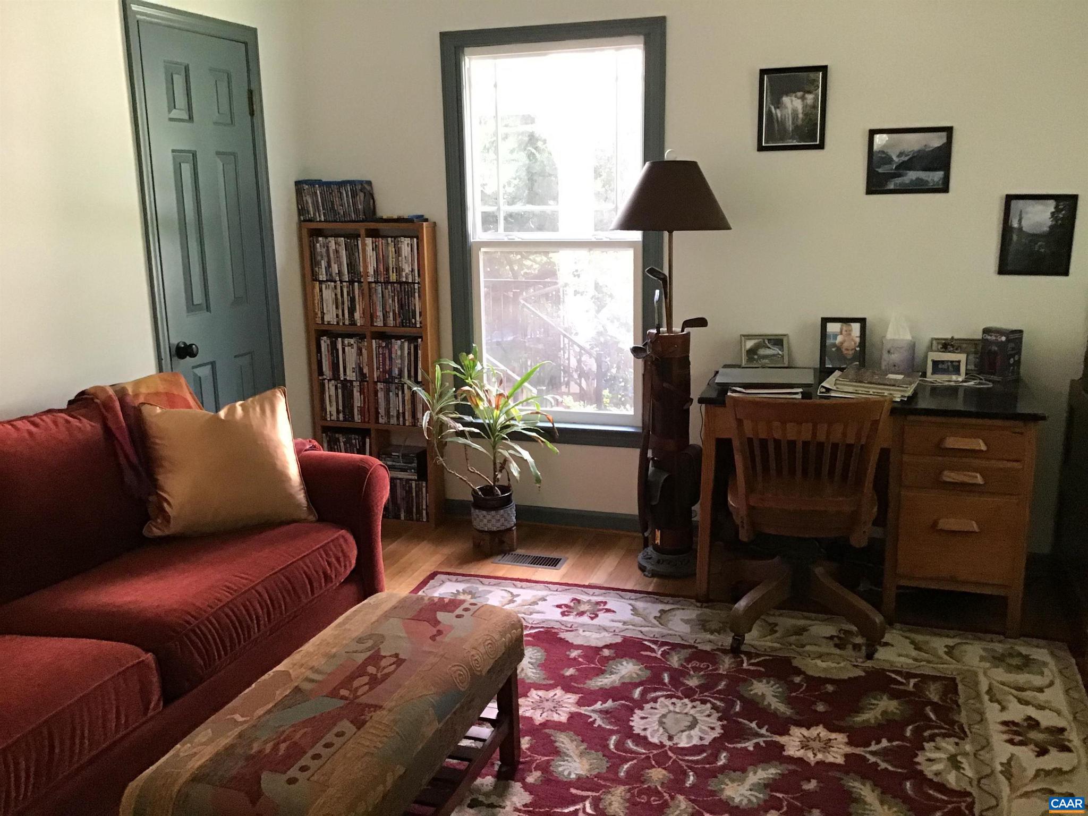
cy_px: 408
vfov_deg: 45.4
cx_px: 544
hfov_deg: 58.4
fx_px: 974
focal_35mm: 31
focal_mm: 3.3
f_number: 2.4
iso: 200
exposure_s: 1/30
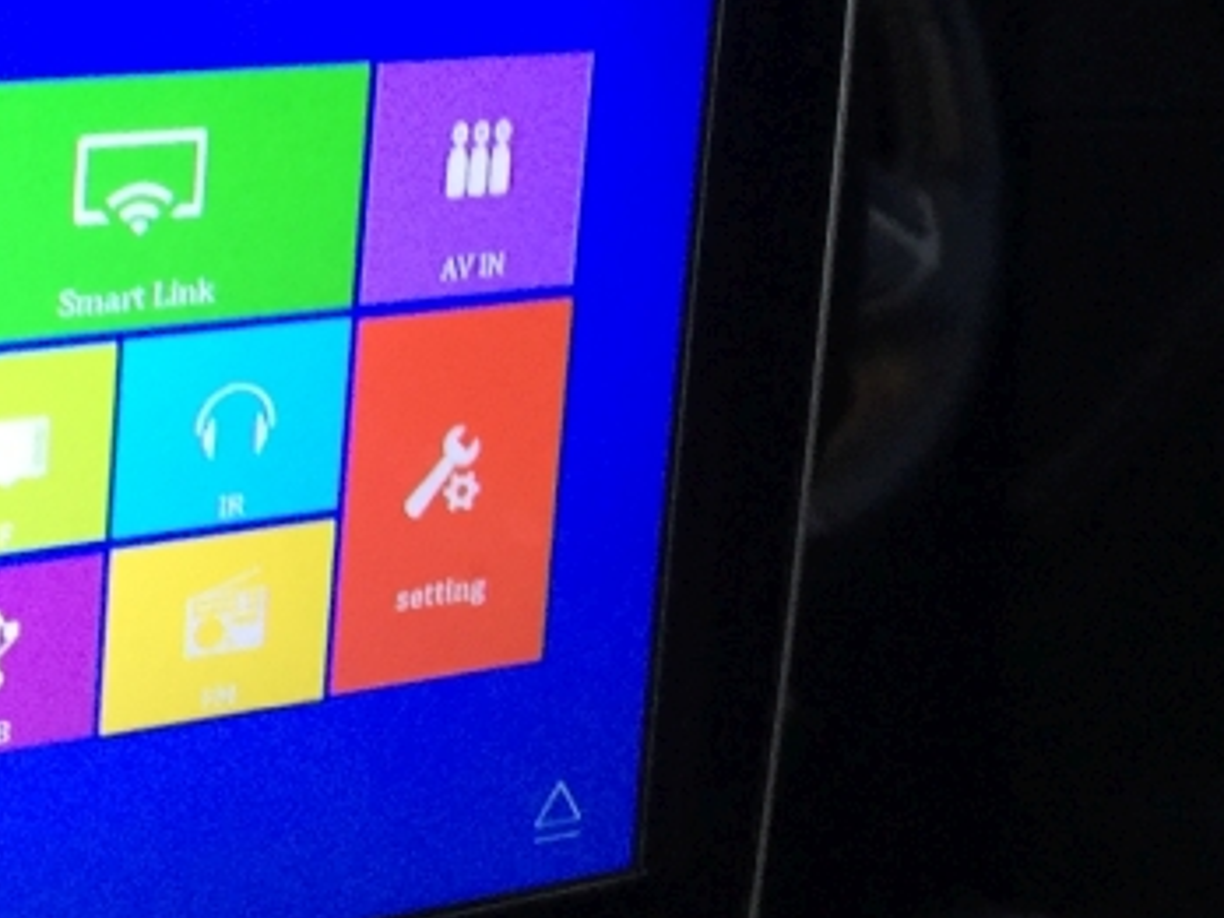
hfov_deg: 18.8
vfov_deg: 14.8
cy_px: 317
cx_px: -158
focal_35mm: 100
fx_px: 3536
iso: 80
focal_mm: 4.15
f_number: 2.2
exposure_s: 1/17
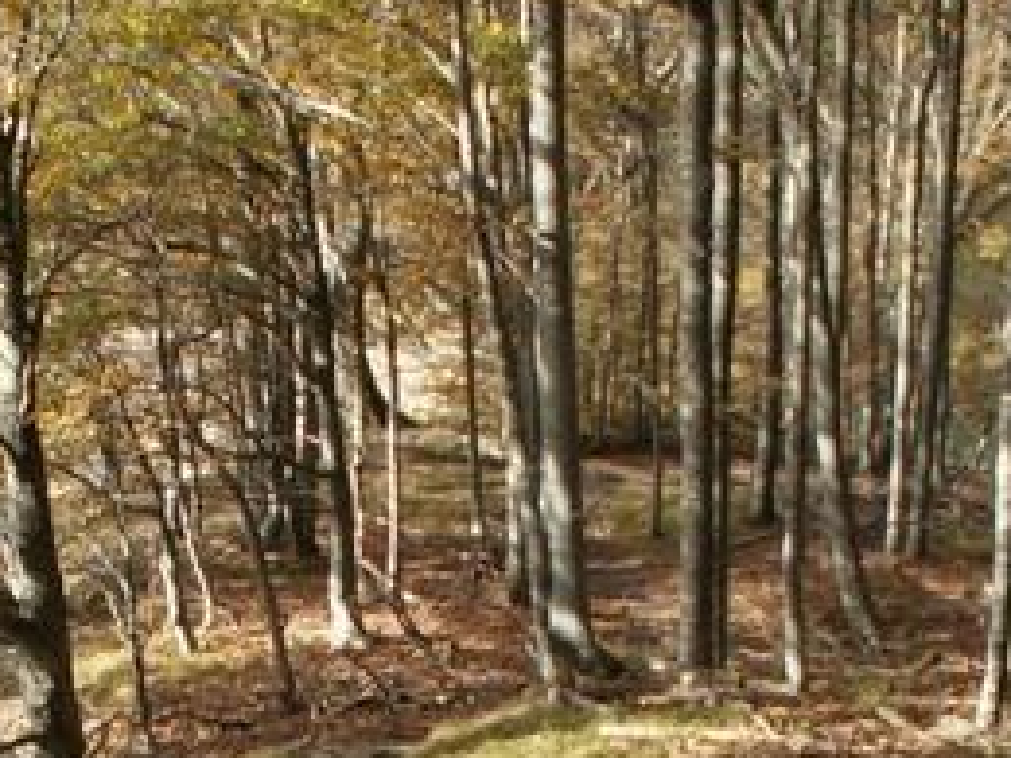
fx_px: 2512
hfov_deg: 22.5
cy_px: 844
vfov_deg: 16.6
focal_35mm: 86
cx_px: 237
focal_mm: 5.86
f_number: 4.5
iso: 50
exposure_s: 1/40
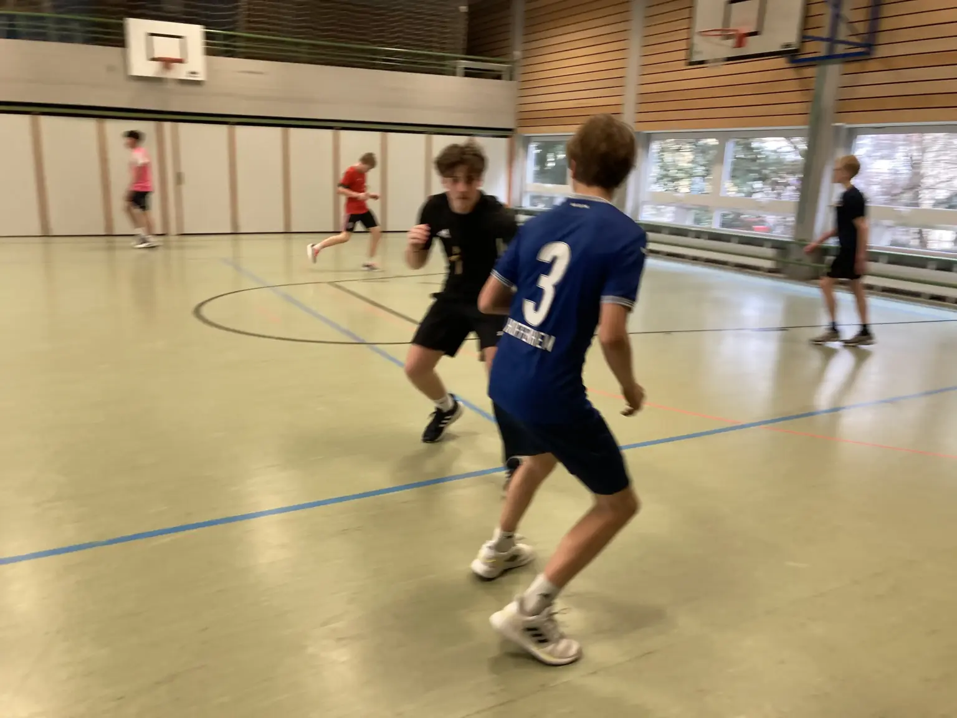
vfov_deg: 49.7
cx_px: 478
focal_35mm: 28
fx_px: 774
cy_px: 359
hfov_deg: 63.4
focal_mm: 3.99
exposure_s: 1/50
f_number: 1.8
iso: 80
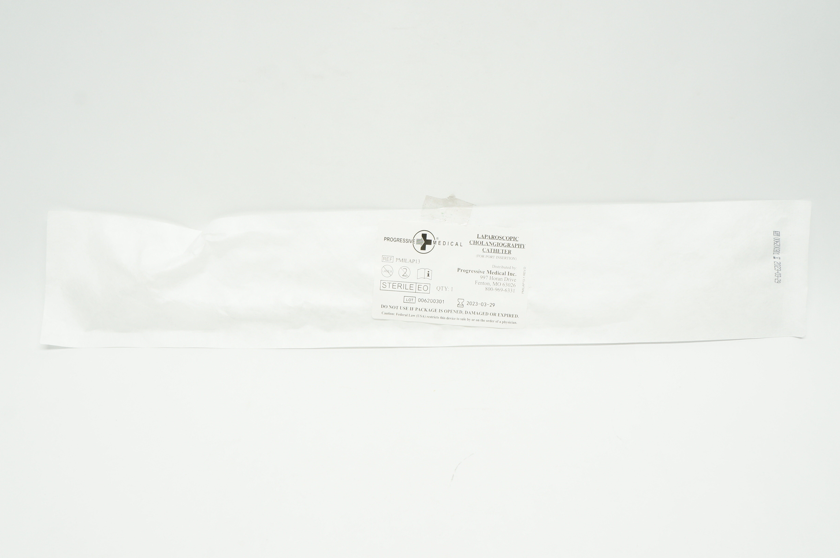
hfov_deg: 55.2
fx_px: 804
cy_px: 279
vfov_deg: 38.3
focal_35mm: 34
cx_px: 420
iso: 400
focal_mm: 23
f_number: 8
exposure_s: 1/30
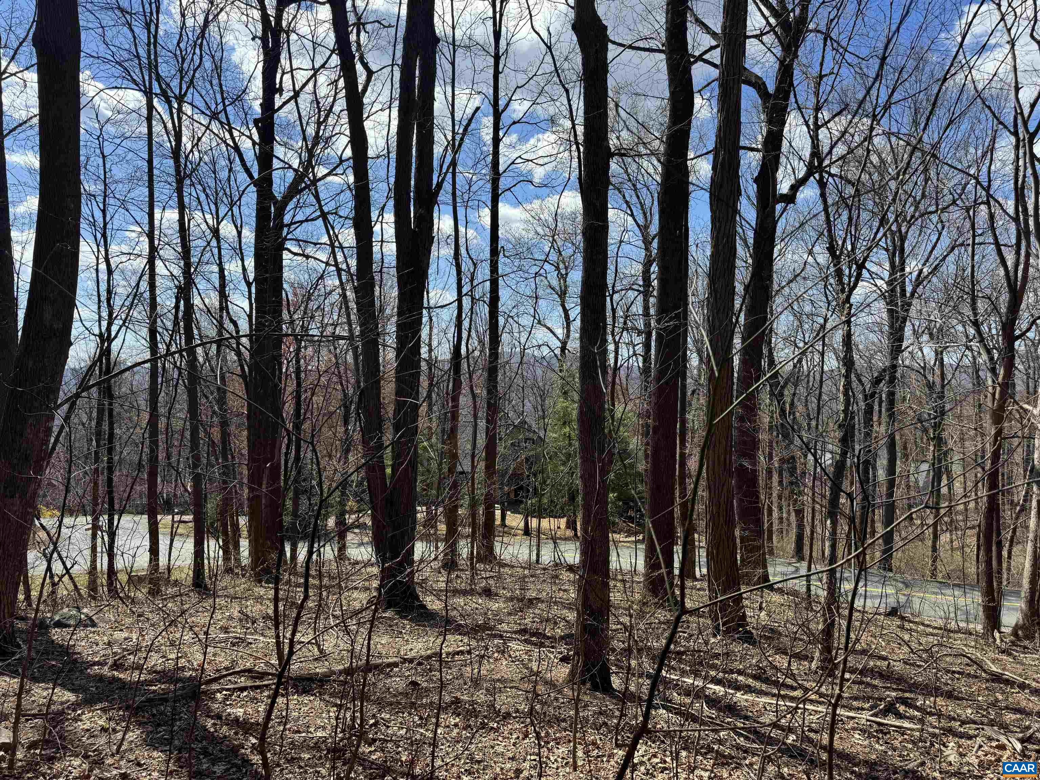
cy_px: 390
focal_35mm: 24
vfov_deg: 56.8
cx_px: 520
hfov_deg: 71.6
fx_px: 721
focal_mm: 6.76
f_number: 1.78
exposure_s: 1/3096
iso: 80
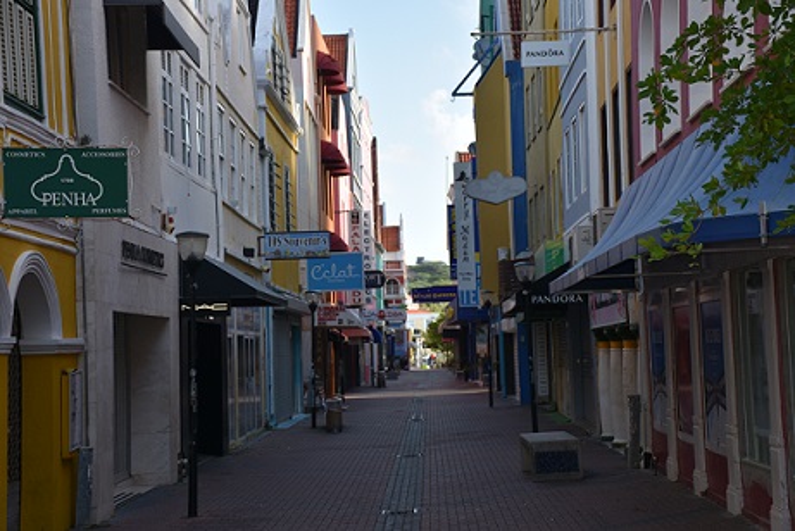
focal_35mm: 72
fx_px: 1591
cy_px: 266
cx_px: 398
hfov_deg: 28.1
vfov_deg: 19.0
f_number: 4.5
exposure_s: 1/250
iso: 100
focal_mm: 48
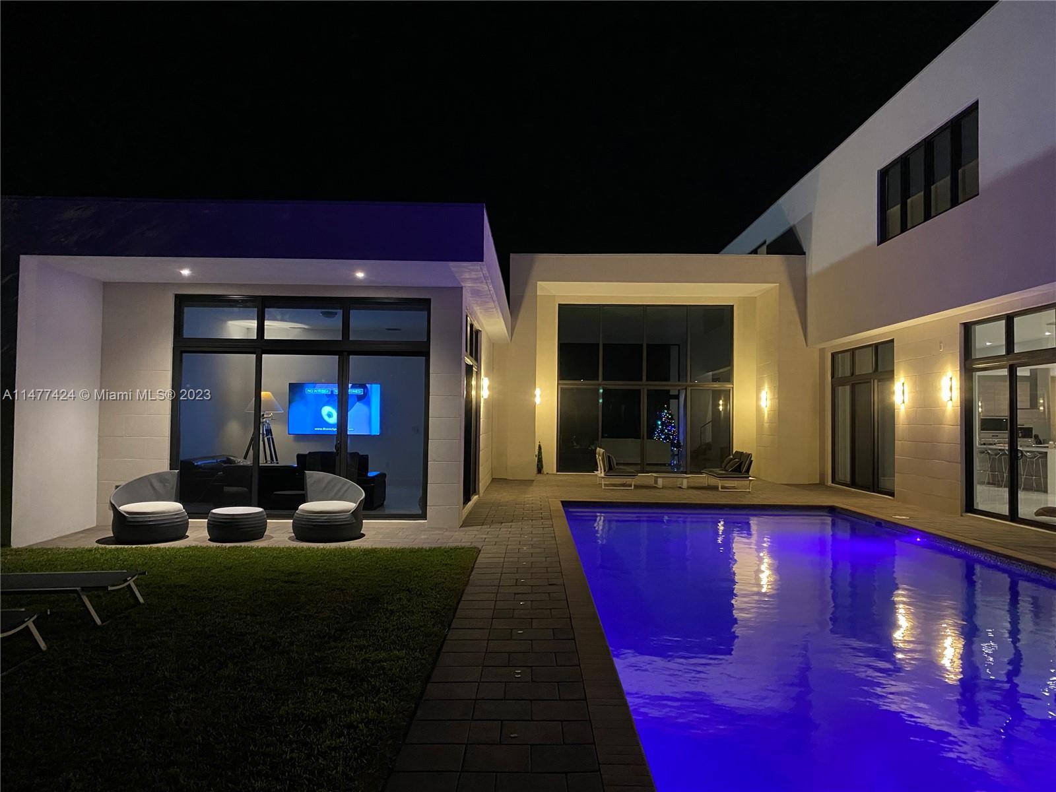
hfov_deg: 67.3
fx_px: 793
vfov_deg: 53.1
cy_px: 396
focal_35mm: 26
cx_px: 528
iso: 640
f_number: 1.8
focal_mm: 4.25
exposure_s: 1/30
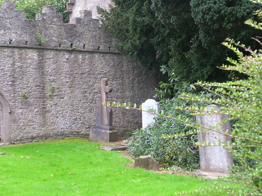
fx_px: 560
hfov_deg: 26.3
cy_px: 99
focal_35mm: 74
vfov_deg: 19.9
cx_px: 127
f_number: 3.3
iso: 50
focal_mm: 8.5
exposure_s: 1/32.4
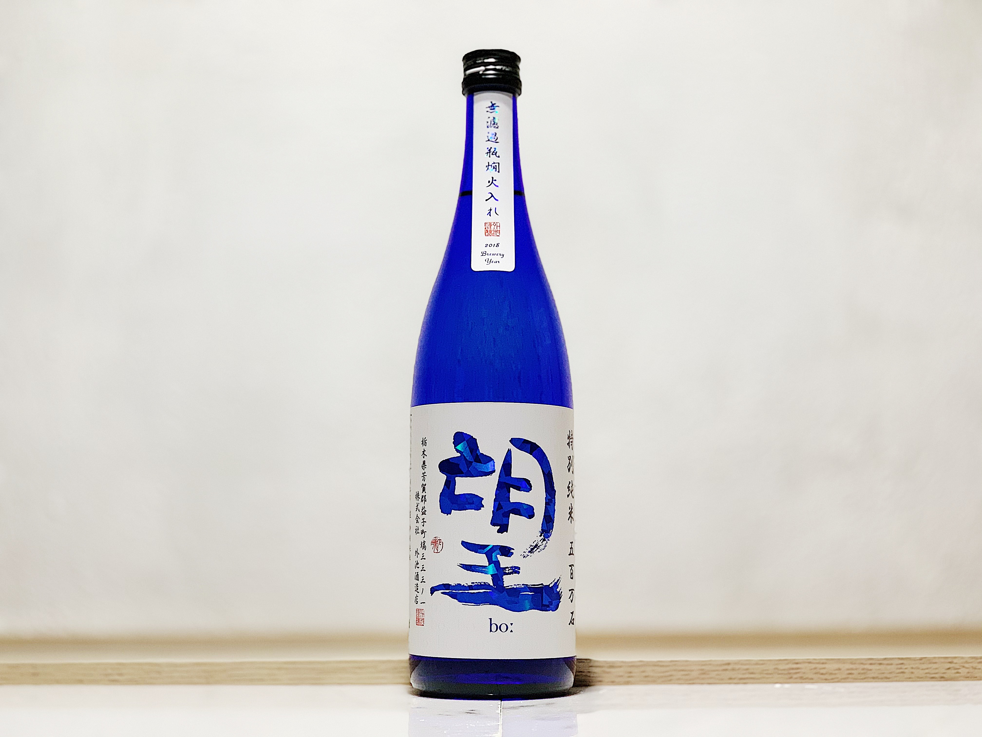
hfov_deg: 36.8
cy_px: 368
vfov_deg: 28.0
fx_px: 1475
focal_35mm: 52
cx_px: 491
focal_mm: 6
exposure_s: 1/94
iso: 125
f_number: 2.4
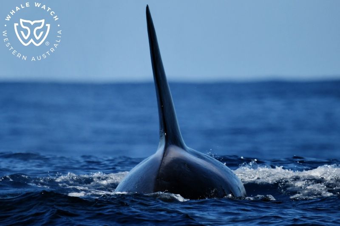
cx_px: 170
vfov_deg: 2.3
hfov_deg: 3.4
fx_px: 5665
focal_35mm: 600
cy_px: 113
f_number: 6.3
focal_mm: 600
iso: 720
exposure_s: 1/8000
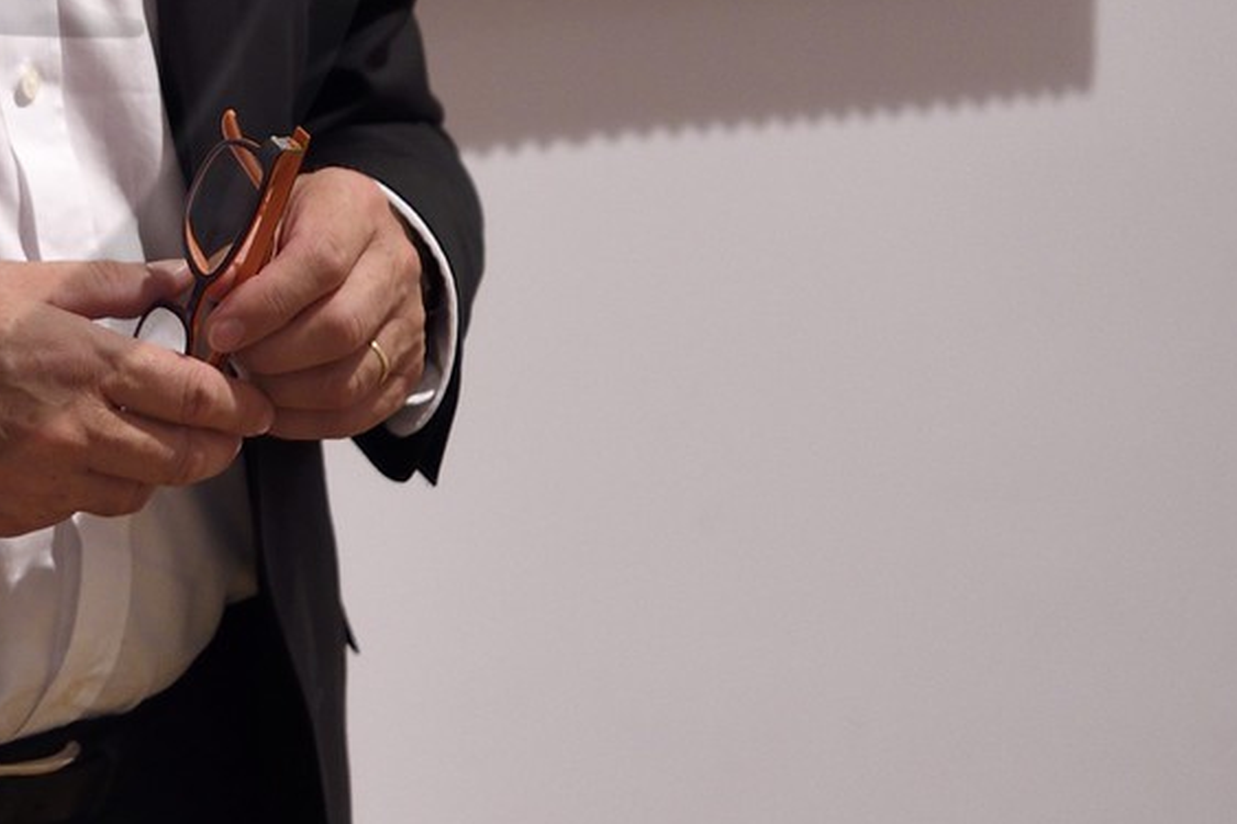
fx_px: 3710
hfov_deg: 17.4
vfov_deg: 12.2
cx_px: -492
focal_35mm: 108
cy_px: -321
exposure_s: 1/50
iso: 800
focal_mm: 38
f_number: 2.8
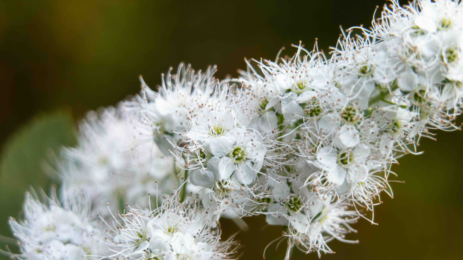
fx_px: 2713
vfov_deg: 5.5
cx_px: 259
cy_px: 152
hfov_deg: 9.8
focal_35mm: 221
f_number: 6.3
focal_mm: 134
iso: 400
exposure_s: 1/250
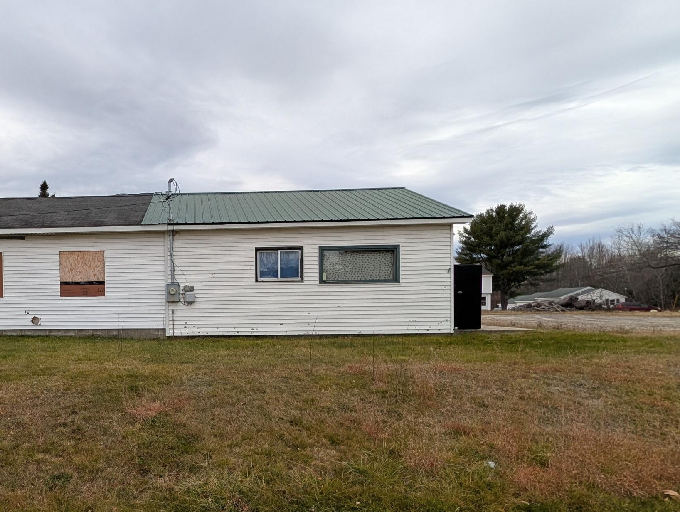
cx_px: 170
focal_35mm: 22
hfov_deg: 71.1
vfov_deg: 60.5
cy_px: 317
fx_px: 433
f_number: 1.7
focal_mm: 2.02
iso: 48
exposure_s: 1/723
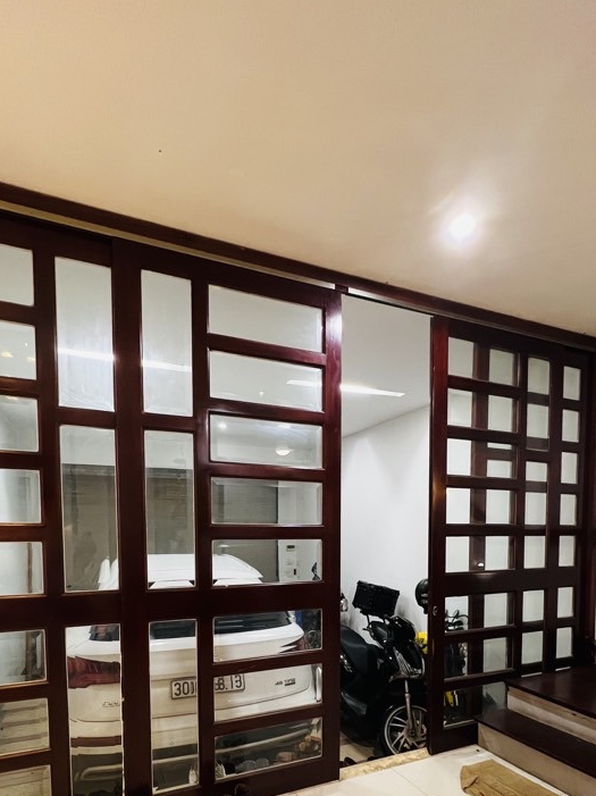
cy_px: 558
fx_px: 437
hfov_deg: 68.6
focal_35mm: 19
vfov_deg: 80.6
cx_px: 303
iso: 320
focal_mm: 1.57
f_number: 1.8
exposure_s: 1/50
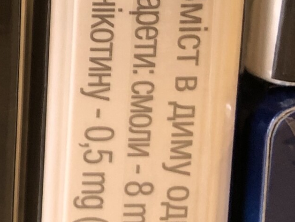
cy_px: -100
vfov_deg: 12.4
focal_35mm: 114
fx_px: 972
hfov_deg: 15.1
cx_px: -227
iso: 50
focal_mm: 4
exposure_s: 1/15
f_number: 1.8
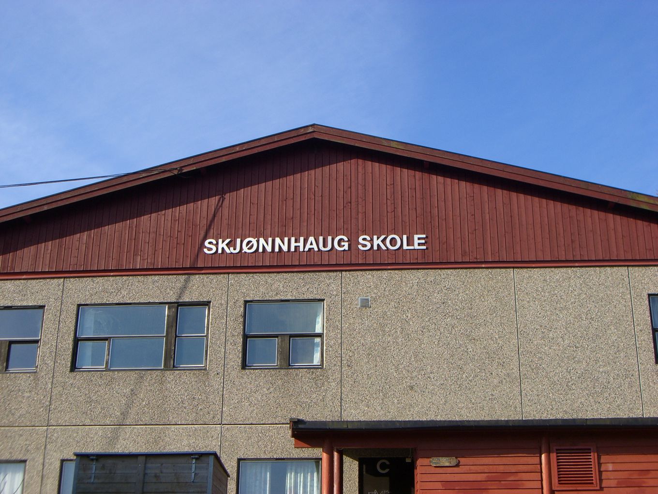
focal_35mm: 55
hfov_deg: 34.9
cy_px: 247
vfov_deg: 26.6
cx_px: 329
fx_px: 1045
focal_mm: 9
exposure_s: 1/250
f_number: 5.2
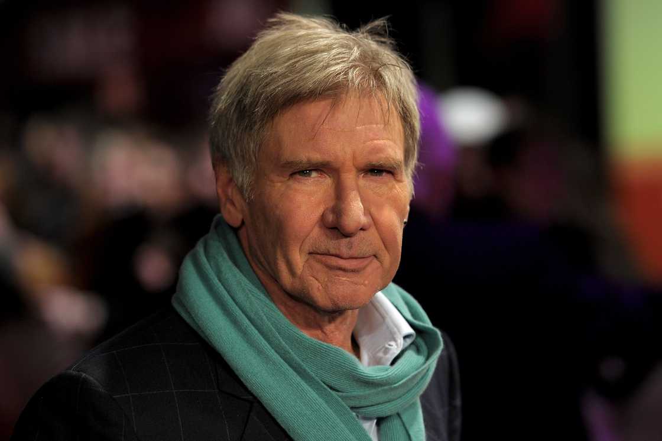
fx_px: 3033
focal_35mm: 165
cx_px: 331
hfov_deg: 12.5
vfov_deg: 8.3
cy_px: 220
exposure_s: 1/400
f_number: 3.2
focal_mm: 165
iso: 800
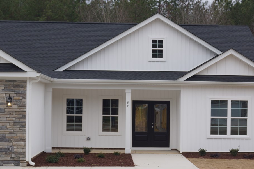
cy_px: 98
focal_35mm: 72
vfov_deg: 18.9
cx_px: 143
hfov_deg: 28.1
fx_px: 508
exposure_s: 1/160
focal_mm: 40
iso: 100
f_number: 8
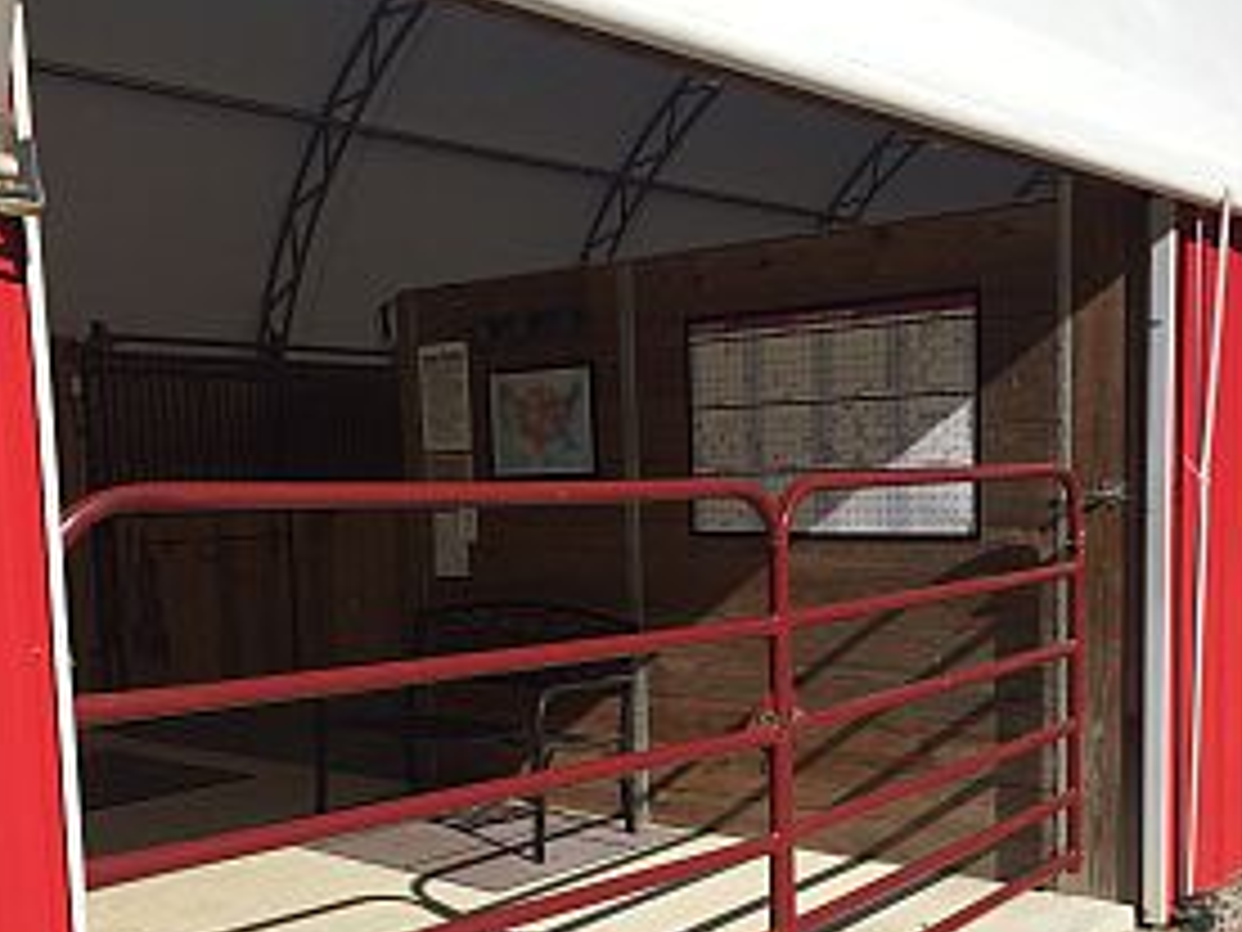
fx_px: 1507
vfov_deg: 34.0
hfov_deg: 44.8
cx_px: 652
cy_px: 626
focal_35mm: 42
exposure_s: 1/2564
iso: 32
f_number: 2.2
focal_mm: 4.15
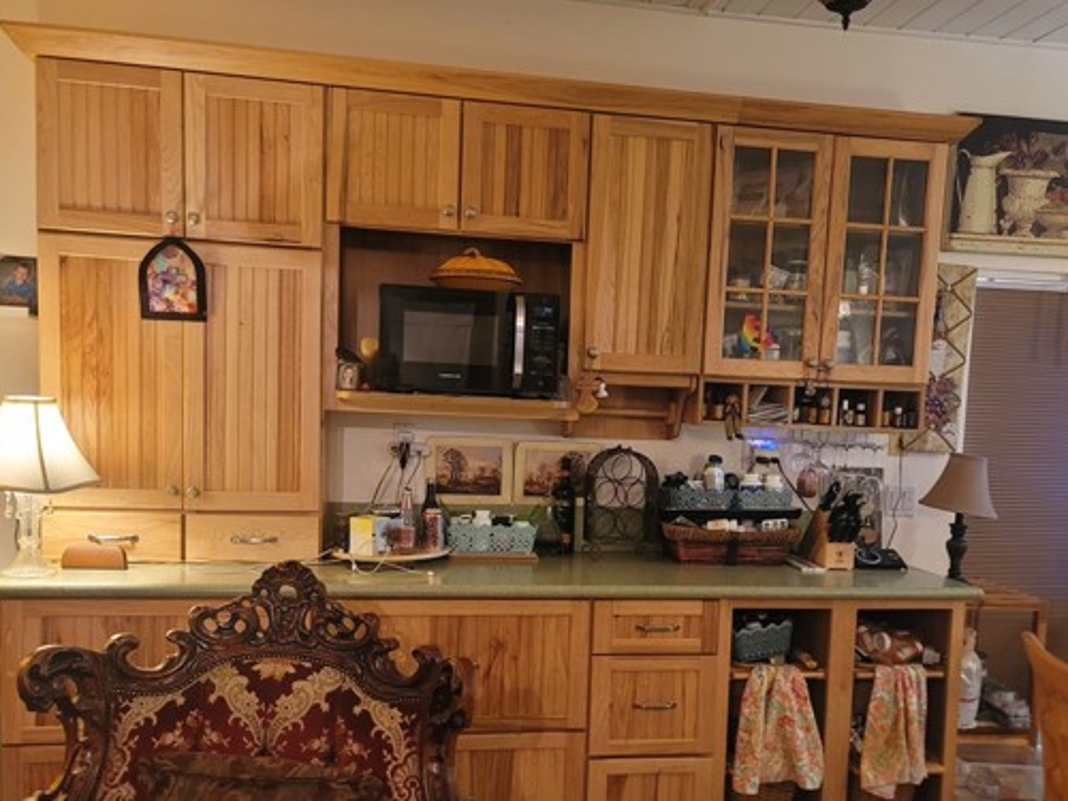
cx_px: 557
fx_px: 987
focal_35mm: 32
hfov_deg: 56.8
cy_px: 491
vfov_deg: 43.9
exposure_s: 1/40
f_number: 1.8
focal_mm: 7
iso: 400
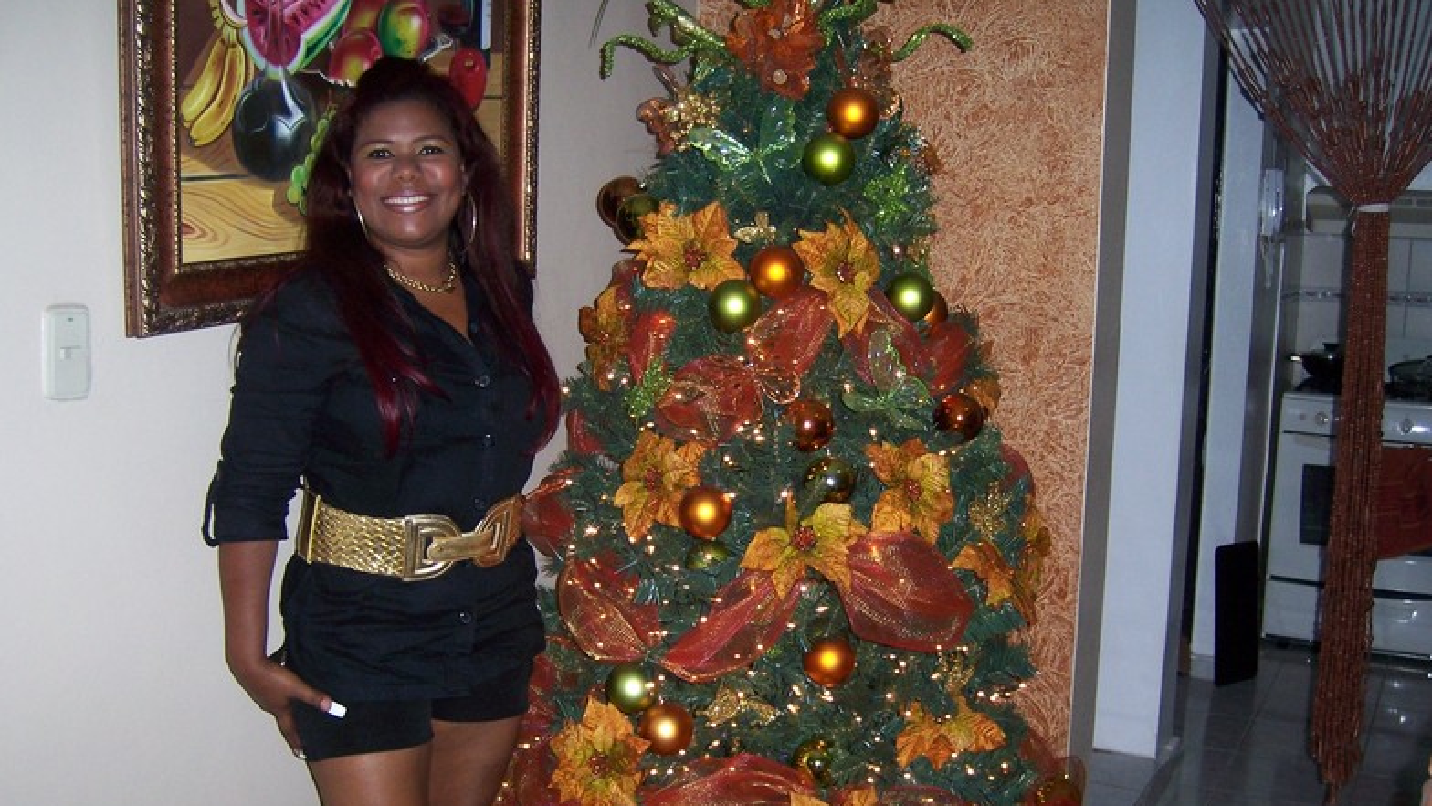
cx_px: 716
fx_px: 1519
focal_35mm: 40
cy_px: 442
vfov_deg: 29.7
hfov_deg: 50.5
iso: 125
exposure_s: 1/60
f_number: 2.8
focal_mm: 6.2
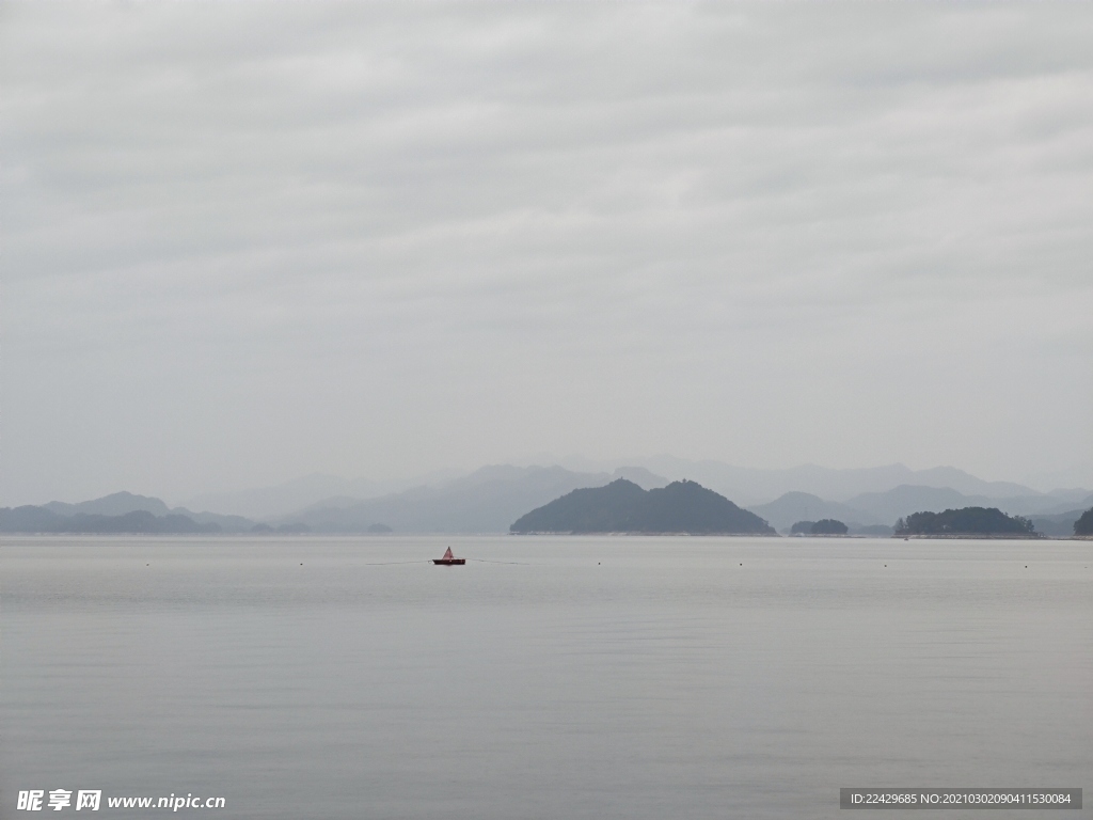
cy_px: 410
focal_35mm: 78
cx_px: 546
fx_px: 2463
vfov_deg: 18.9
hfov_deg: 25.0
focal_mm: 7.48
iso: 50
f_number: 2.4
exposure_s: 1/398
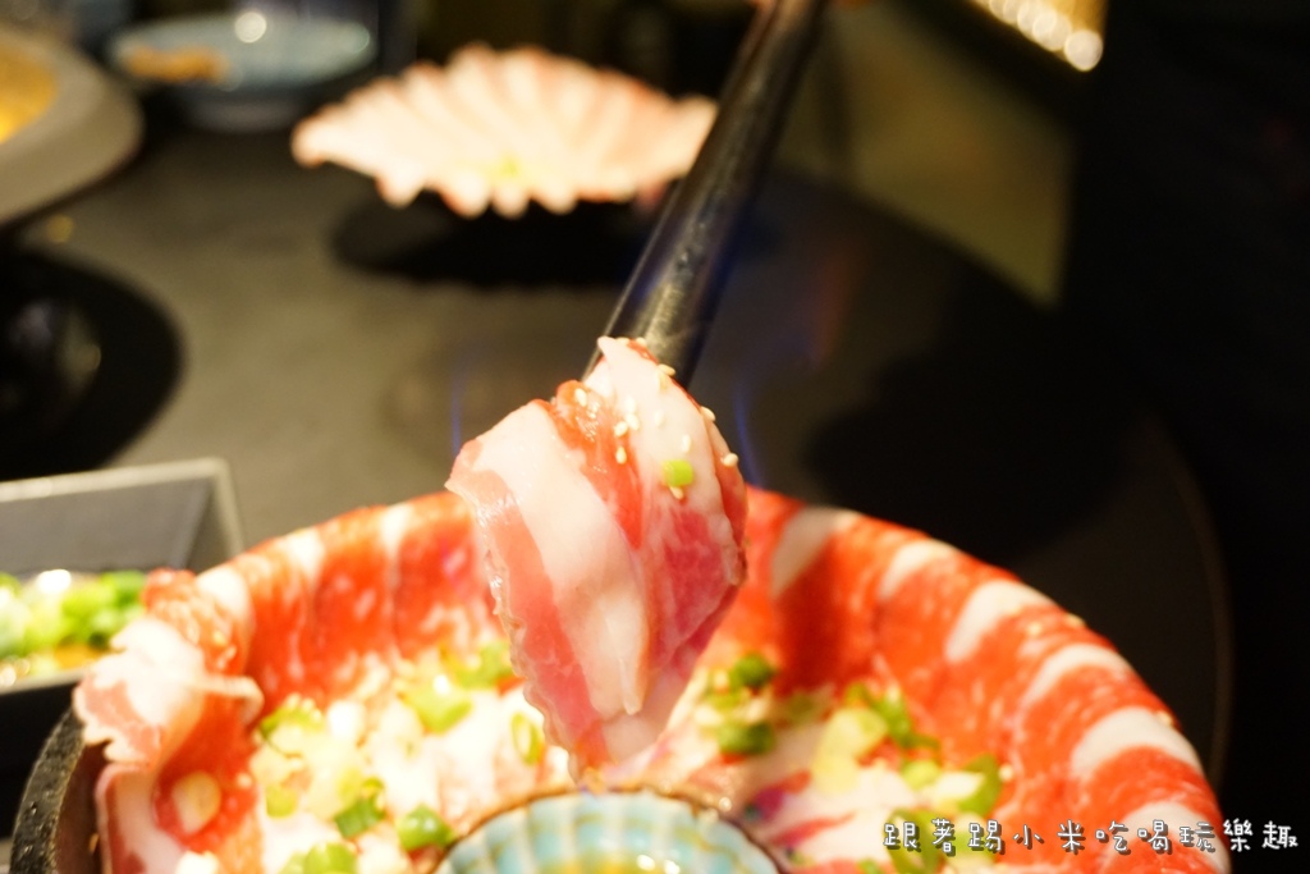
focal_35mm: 44
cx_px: 655
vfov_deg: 30.9
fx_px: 1583
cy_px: 437
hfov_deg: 45.0
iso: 2000
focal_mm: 29
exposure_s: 1/60
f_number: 4.5
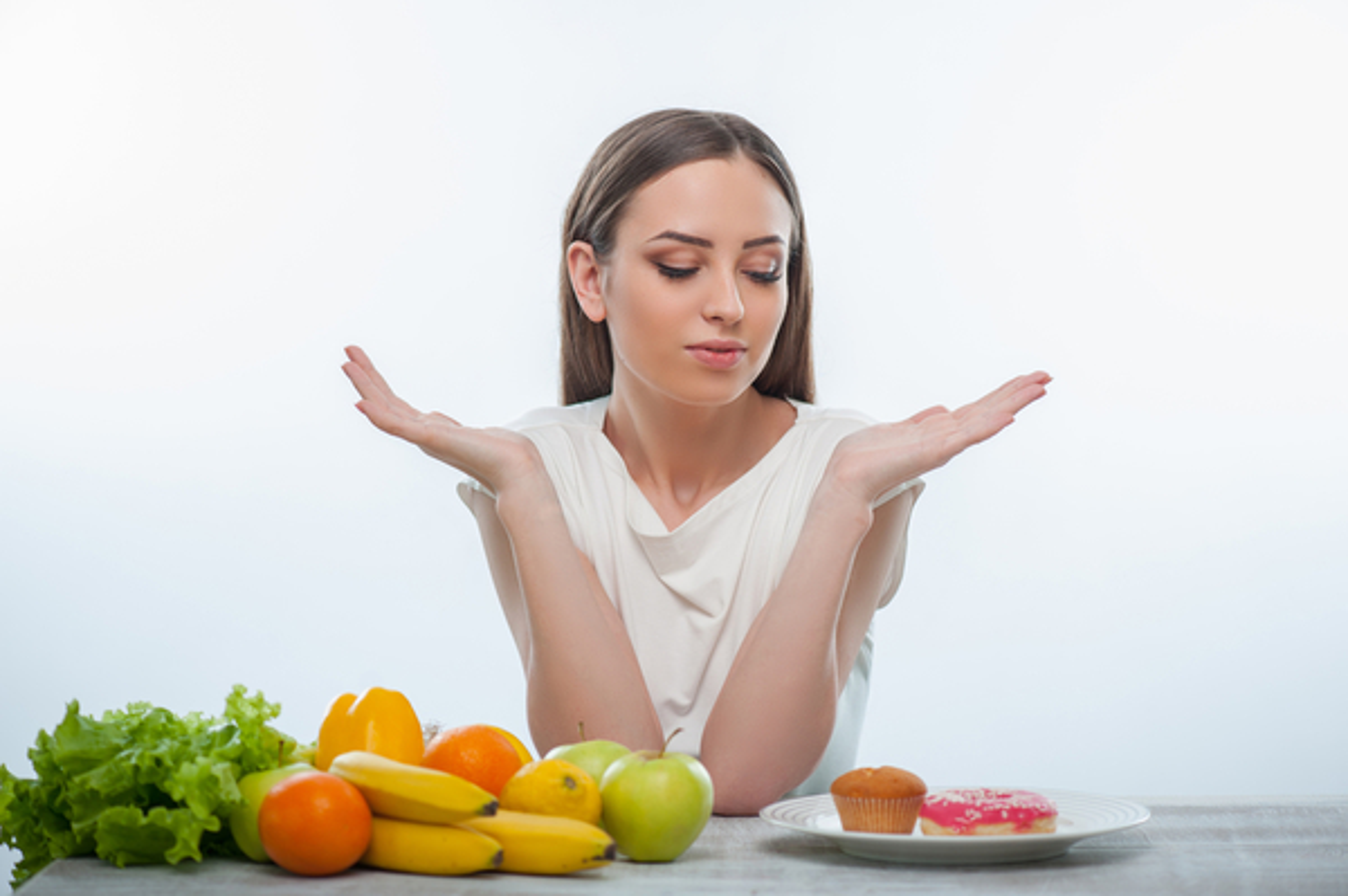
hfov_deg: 19.5
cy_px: 448
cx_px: 674
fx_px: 3928
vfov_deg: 13.0
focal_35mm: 105
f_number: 5
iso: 200
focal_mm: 105
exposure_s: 1/200
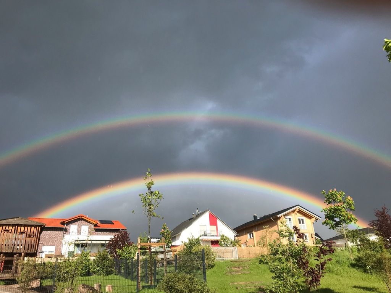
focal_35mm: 28
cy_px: 146
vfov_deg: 49.7
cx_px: 196
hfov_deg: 63.4
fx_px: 316
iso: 20
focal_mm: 3.99
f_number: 1.8
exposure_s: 1/1650
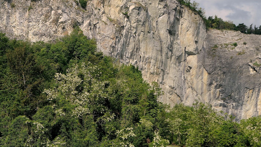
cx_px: 64
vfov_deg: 11.3
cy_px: 7
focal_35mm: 106
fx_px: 733
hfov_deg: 20.0
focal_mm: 21.9
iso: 125
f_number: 2.8
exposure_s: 1/3200
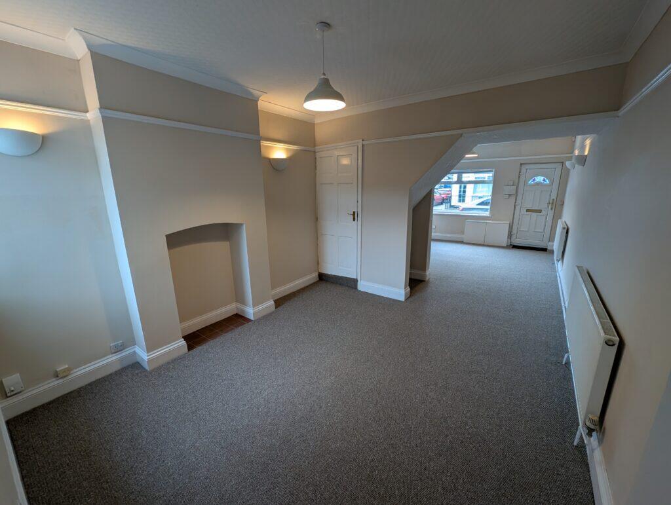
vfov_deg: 90.1
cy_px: 252
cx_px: 336
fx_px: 252
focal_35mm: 13
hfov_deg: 106.1
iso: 48
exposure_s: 1/23.8
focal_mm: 1.95
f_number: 2.2
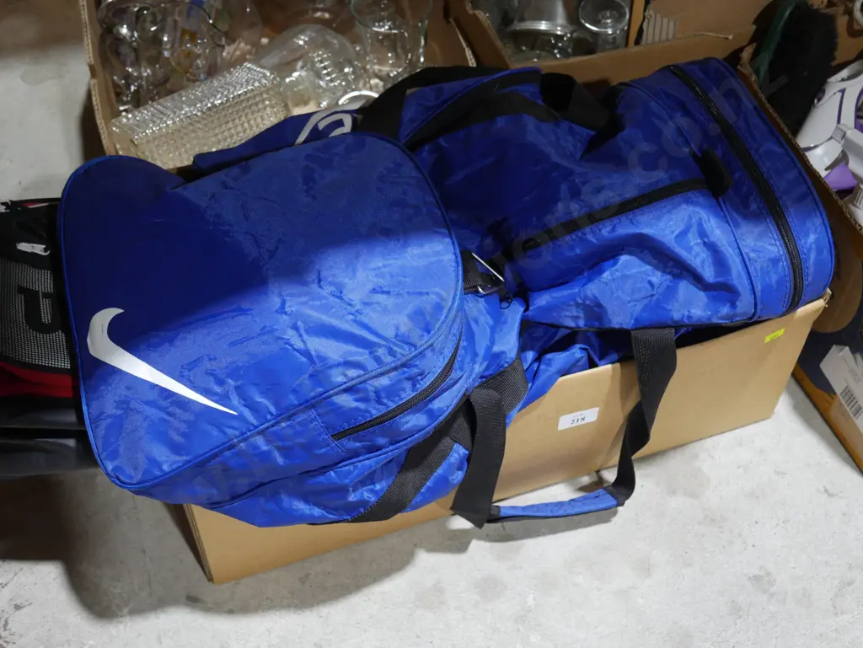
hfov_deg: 41.2
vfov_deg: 31.5
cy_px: 324
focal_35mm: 46
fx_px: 1147
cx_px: 432
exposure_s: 1/60
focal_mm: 23
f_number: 5.1
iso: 640
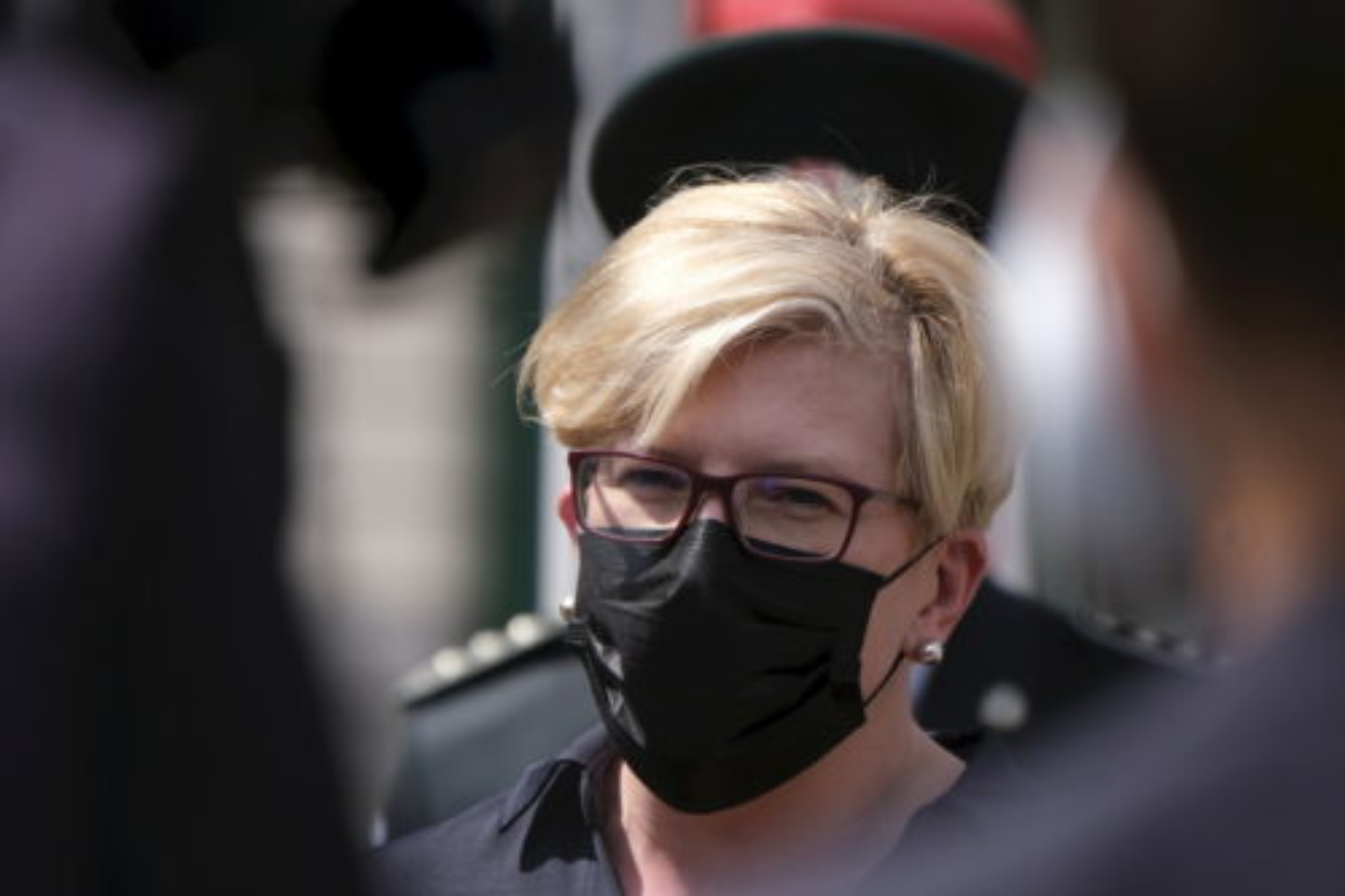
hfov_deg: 3.4
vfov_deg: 2.3
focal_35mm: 600
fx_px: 22408
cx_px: 672
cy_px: 448
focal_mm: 400
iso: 160
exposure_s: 1/500
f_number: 5.6
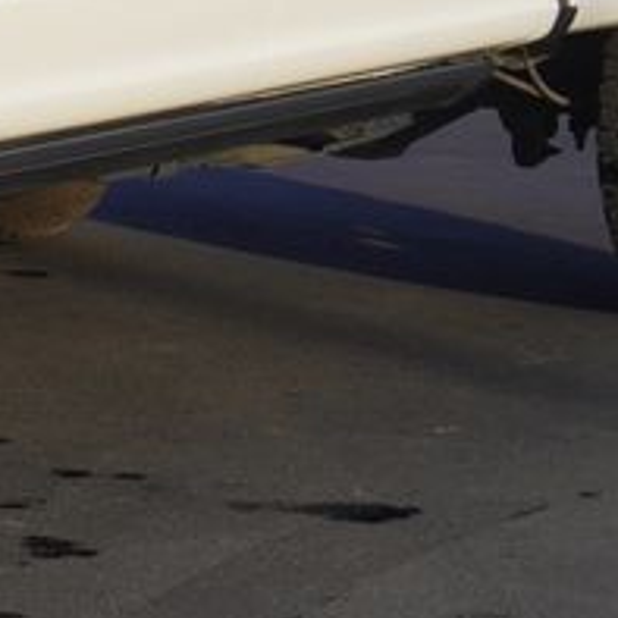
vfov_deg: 7.9
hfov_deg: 7.7
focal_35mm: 219
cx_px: -480
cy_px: -44
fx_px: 4428
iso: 100
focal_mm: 33
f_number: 10
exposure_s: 1/125
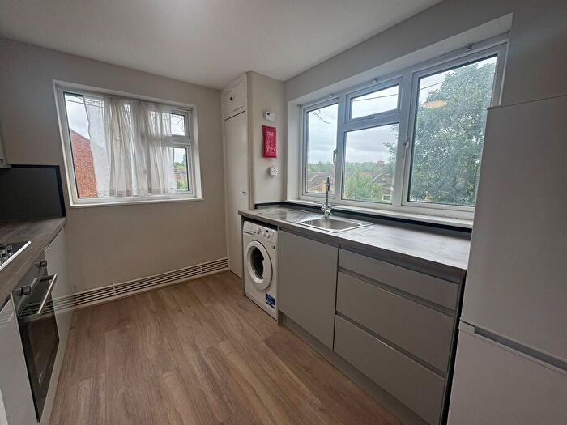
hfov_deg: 102.1
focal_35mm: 14
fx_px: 229
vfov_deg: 85.7
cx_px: 284
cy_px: 212
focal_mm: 2.22
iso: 40
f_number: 2.2
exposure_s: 1/122
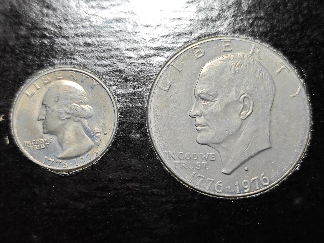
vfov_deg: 29.7
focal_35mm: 49
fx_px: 459
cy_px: 122
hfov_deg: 38.9
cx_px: 162
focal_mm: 5.84
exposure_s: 1/76.5
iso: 80
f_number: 1.6
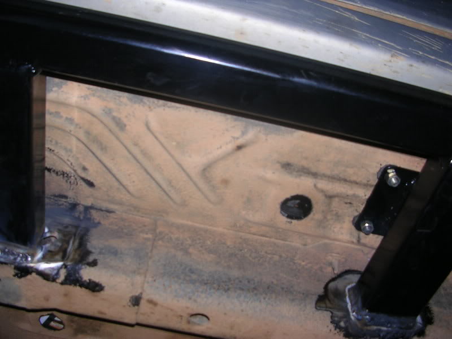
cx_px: 226
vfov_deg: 37.7
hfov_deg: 49.0
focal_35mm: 38
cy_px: 170
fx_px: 496
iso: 50
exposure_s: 1/60.1
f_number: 2.8
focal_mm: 5.8
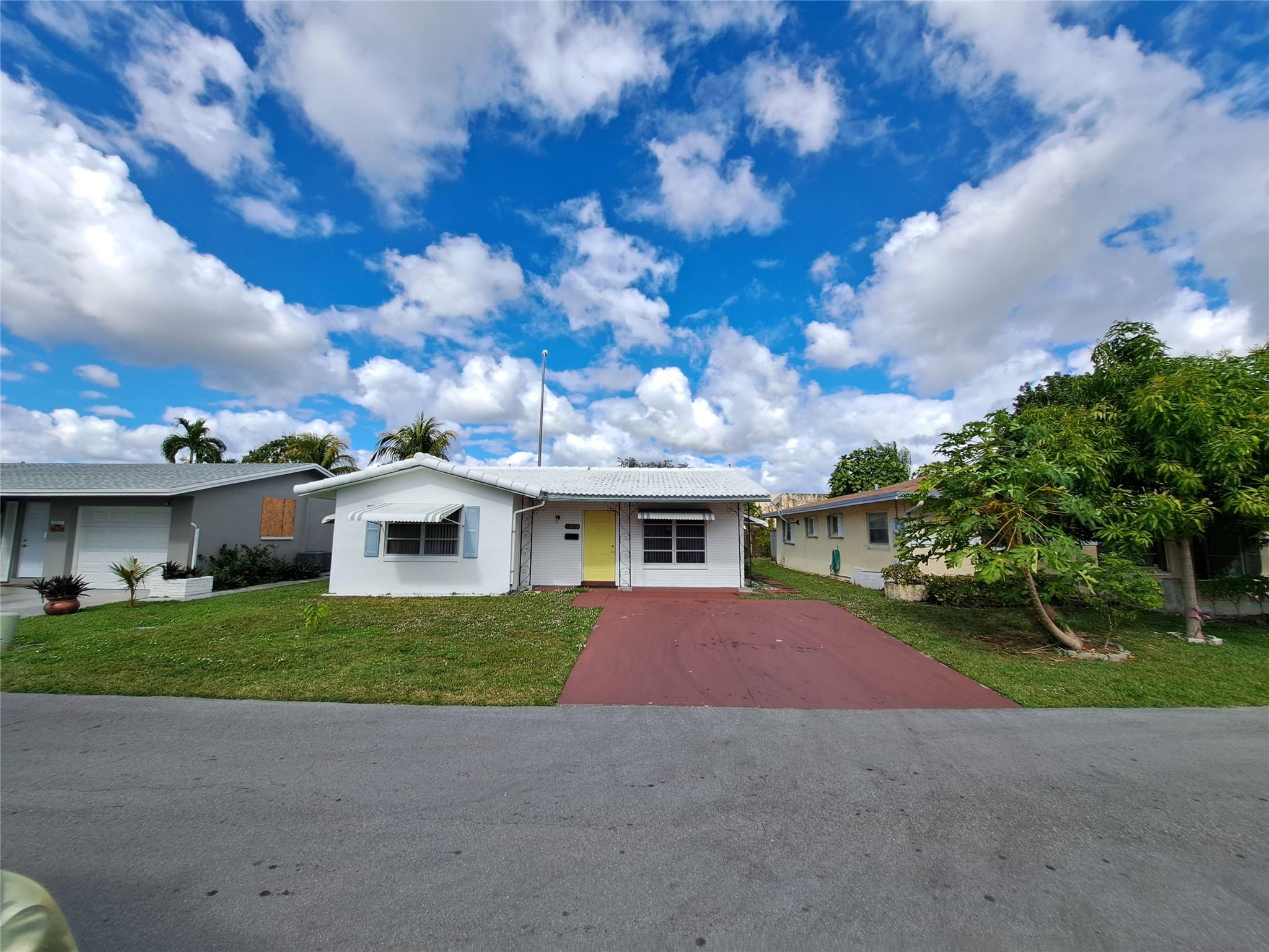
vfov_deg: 89.9
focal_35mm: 13
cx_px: 634
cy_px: 476
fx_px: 477
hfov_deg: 106.2
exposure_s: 1/1445
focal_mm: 1.74
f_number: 2.2
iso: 50
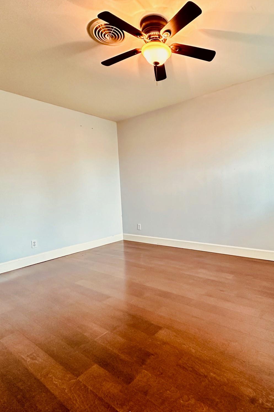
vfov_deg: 84.0
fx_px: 228
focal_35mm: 20
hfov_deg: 61.3
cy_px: 205
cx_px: 168
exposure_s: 1/60
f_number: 2.2
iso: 400
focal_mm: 2.22
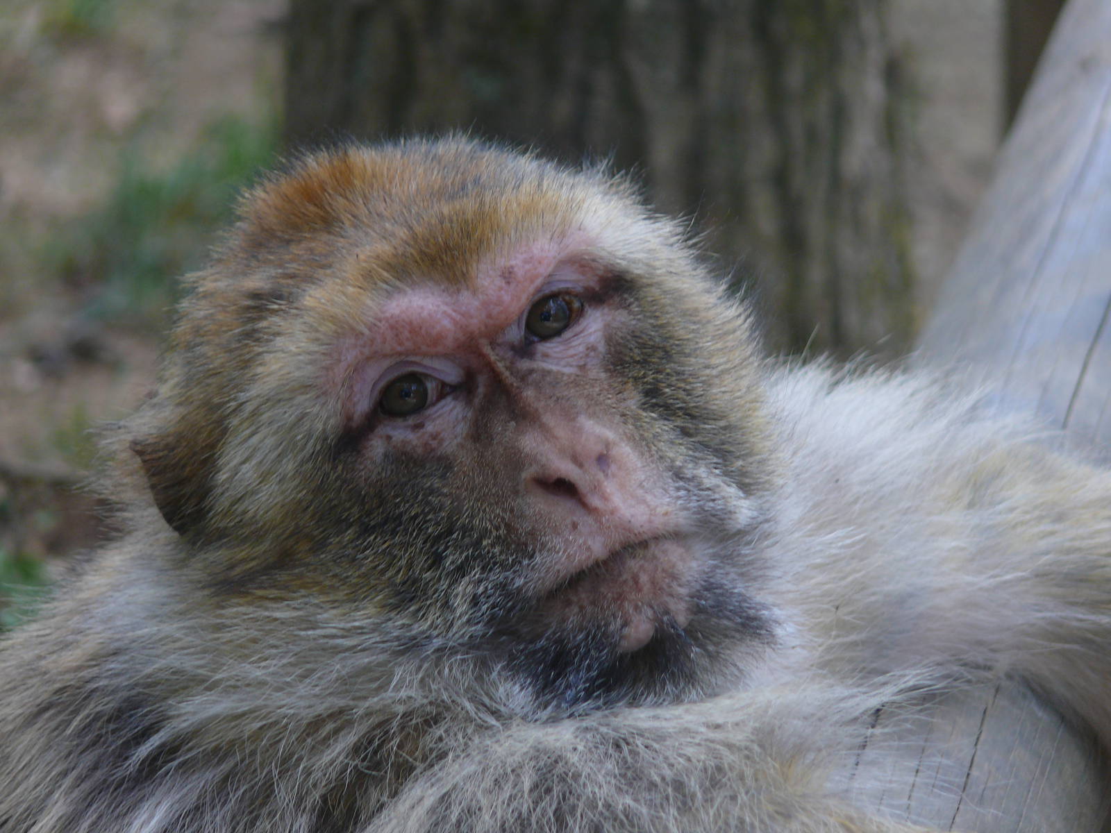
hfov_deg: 4.7
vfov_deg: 3.5
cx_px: 556
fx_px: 13480
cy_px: 416
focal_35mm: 420
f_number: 3.7
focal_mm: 88.8
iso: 100
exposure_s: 1/60
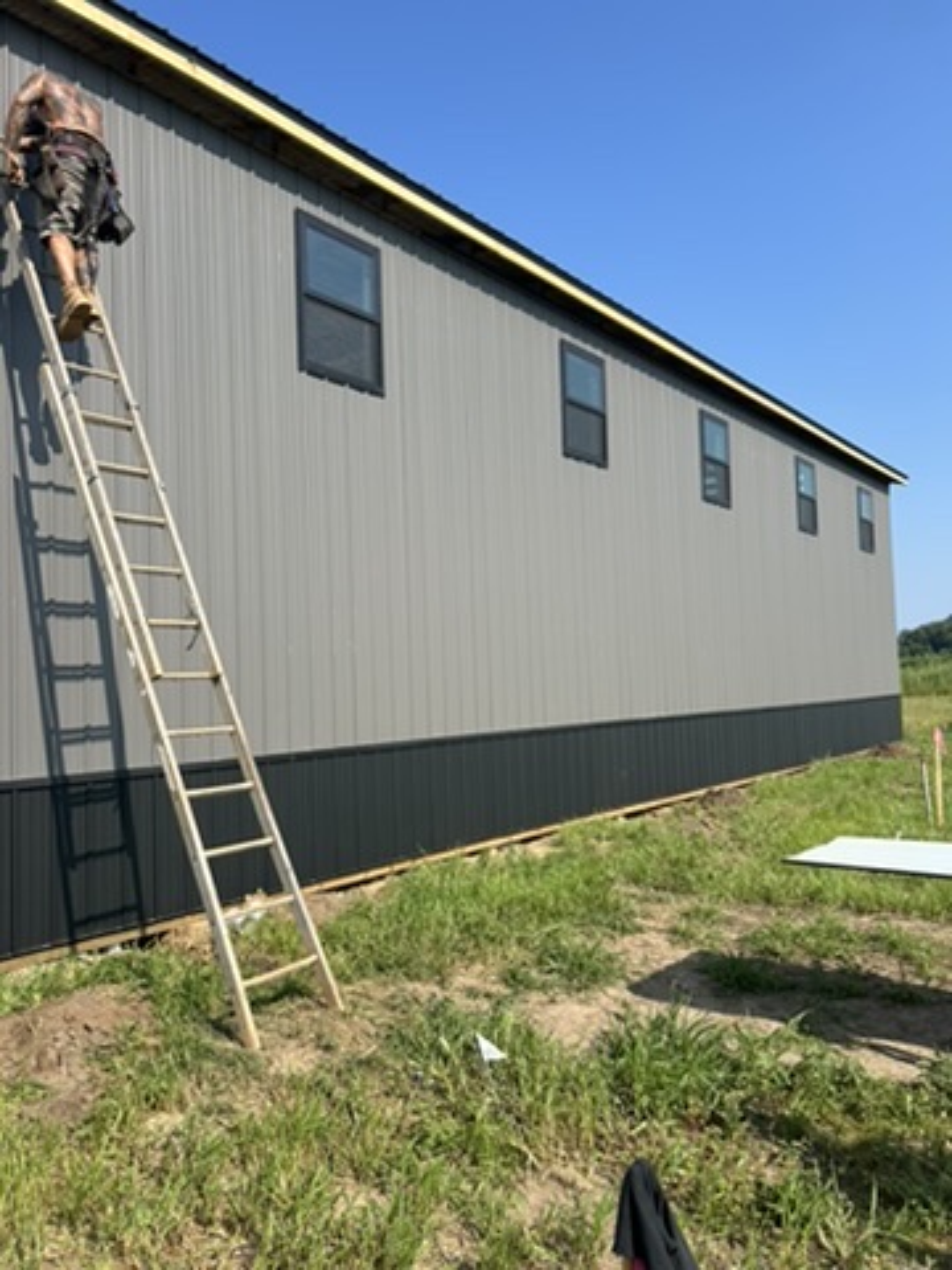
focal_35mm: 26
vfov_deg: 67.3
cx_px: 476
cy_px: 635
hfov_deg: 53.1
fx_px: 953
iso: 50
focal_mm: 5.7
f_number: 1.5
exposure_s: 1/3077
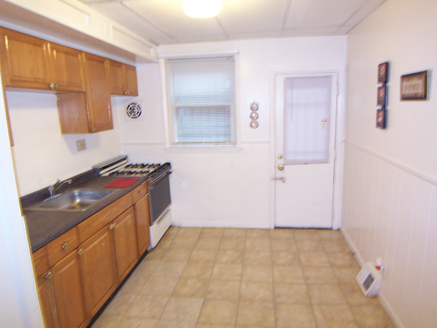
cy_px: 164
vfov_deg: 58.9
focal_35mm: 23
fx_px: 290
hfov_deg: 73.9
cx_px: 218
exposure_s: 1/30
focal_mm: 3.8
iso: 200
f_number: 2.8
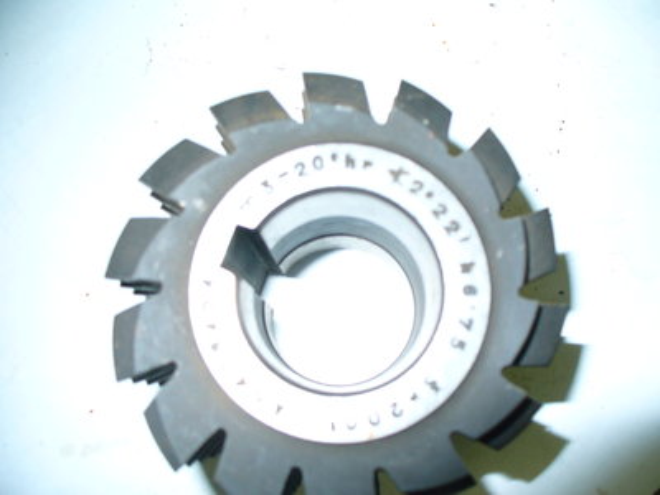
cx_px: 330
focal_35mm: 37
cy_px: 248
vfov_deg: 38.7
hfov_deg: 50.1
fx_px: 705
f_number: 2.8
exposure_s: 1/30
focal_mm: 6.1
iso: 100
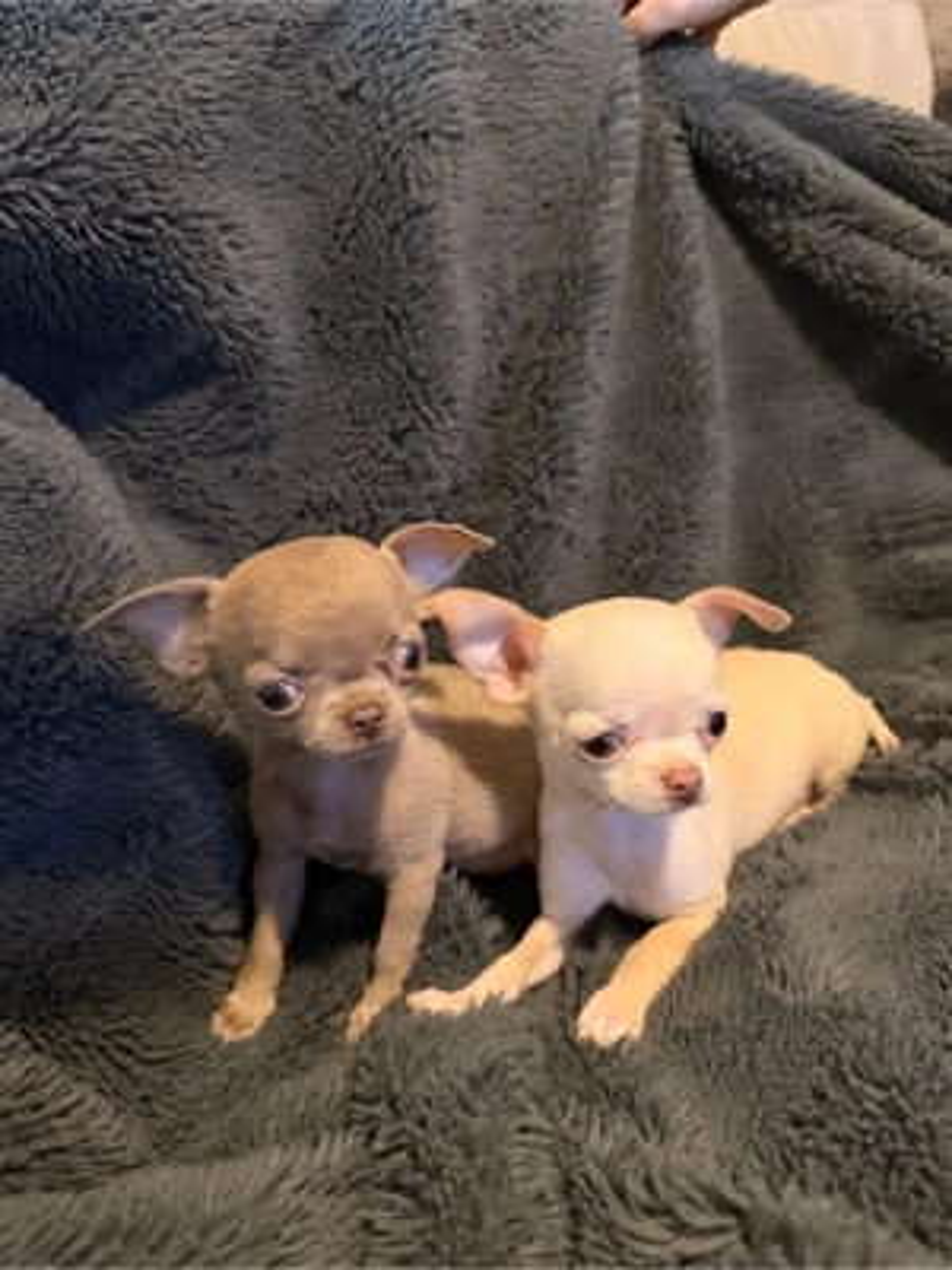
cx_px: 476
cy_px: 635
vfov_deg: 71.6
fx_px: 880
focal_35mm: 24
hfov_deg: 56.8
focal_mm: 6.76
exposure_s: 1/25
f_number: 1.78
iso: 800
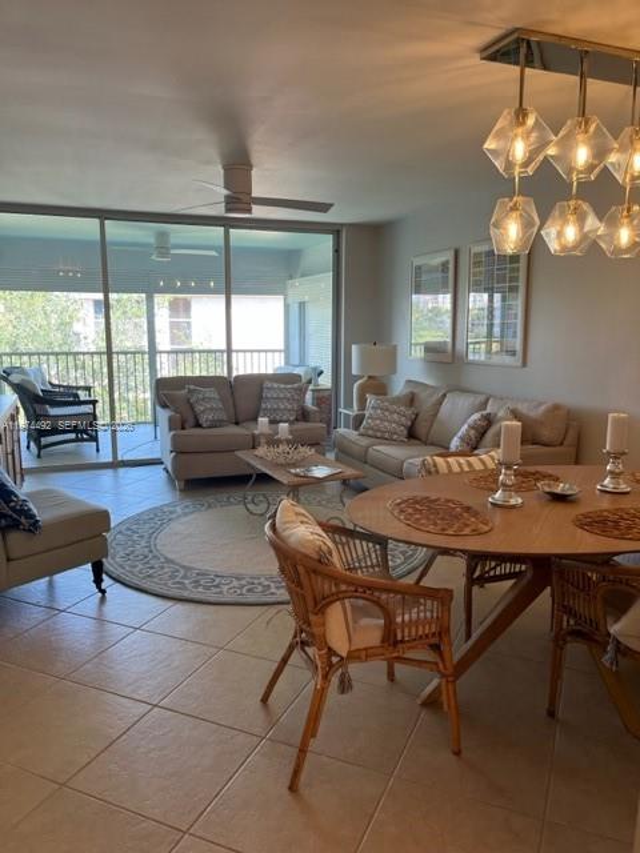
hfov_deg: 53.1
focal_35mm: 26
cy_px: 426
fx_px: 641
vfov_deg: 67.3
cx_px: 320
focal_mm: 5.1
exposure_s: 1/120
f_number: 1.6
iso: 100
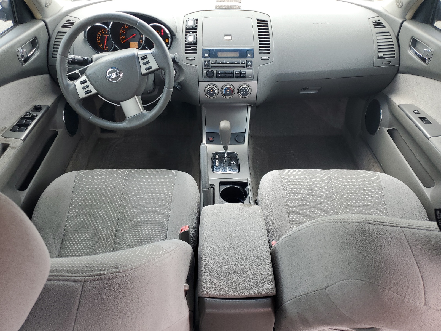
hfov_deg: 67.3
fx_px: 331
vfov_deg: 53.1
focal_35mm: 26
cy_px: 166
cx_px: 220
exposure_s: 1/145
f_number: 1.5
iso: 50
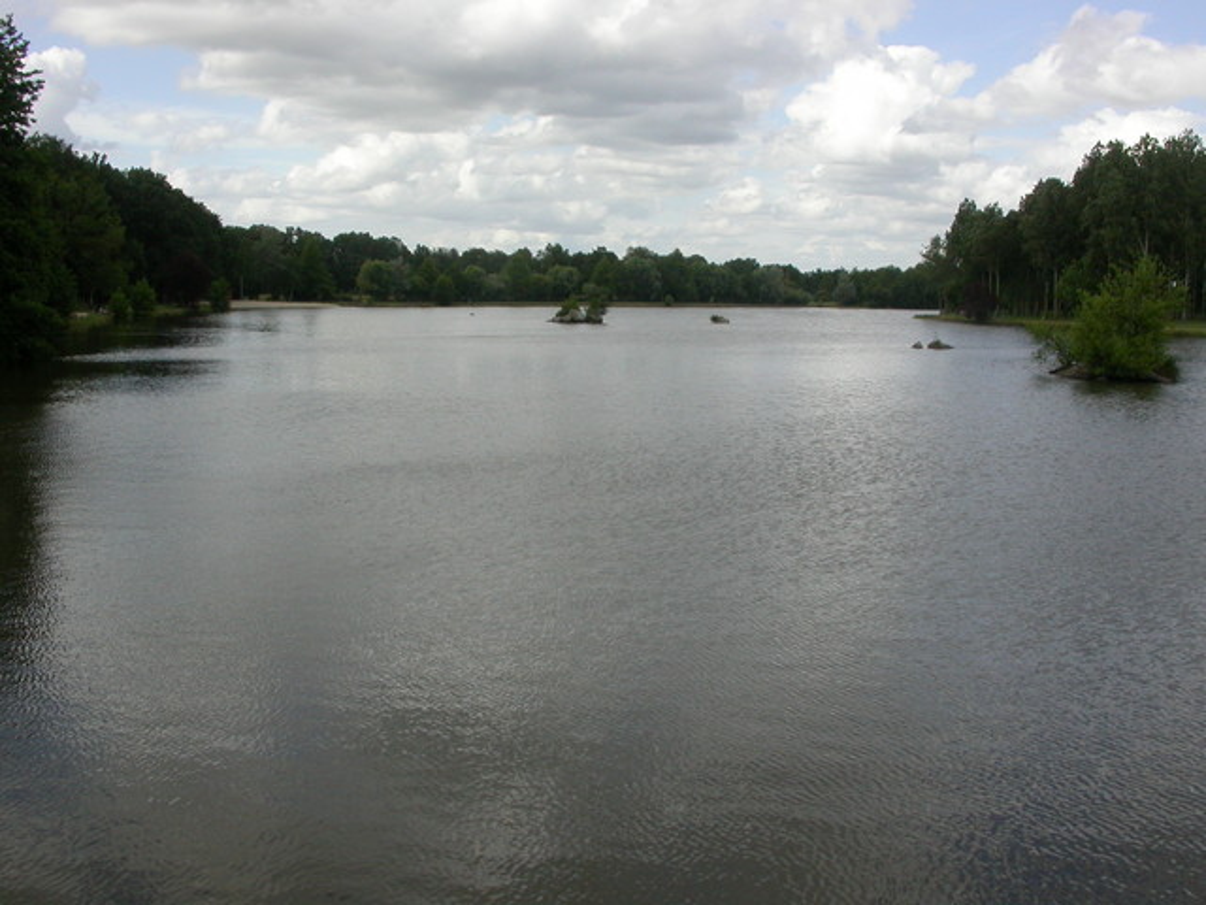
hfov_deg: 49.0
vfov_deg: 37.7
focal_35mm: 38
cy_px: 452
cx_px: 603
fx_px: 1324
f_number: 7.5
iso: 100
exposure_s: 1/297
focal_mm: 7.85
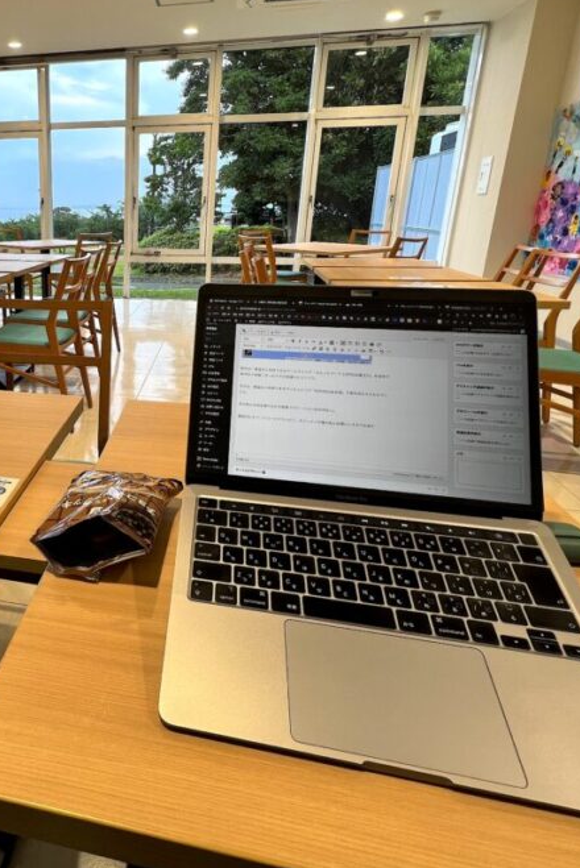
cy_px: 366
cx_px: 91
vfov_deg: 80.6
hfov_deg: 54.1
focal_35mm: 21
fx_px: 507
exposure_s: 1/120
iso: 40
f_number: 1.8
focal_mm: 1.57
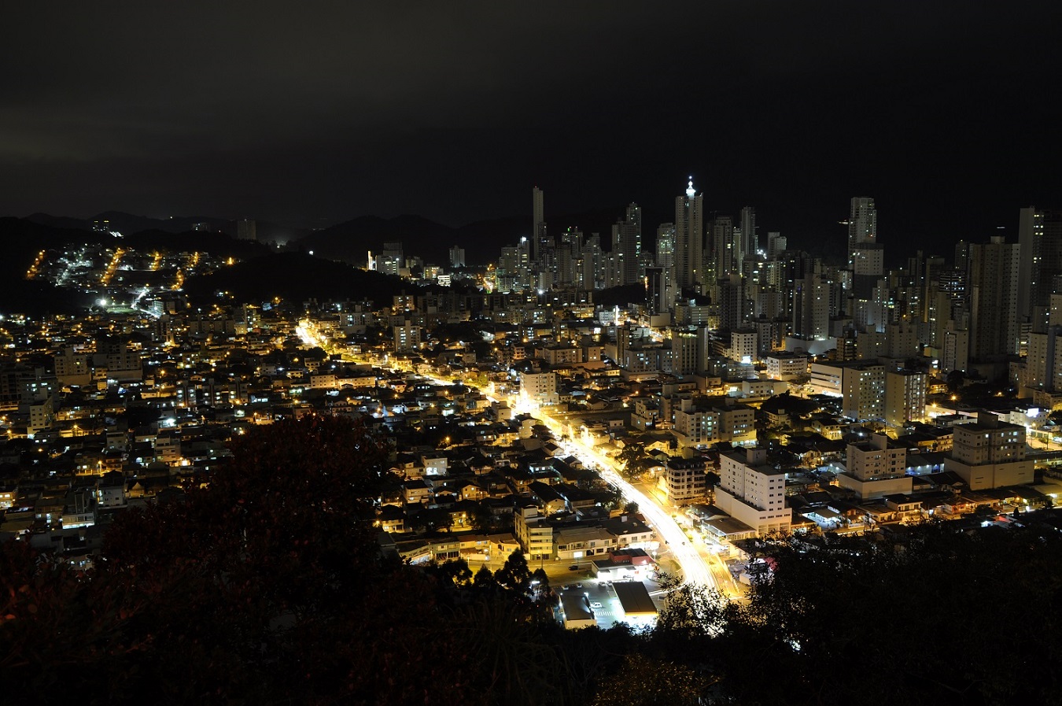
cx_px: 531
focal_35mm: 38
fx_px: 1105
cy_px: 353
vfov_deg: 35.4
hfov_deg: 51.3
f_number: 9
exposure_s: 13
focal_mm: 25
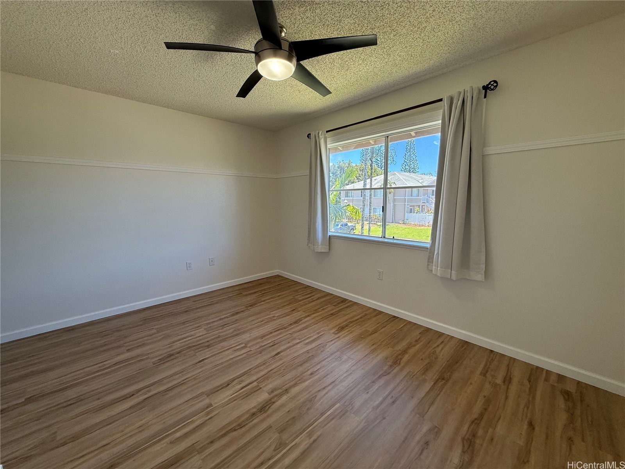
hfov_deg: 102.1
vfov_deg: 85.7
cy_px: 234
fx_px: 253
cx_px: 312
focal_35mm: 14
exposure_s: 1/156
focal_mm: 2.22
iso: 64
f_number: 2.2
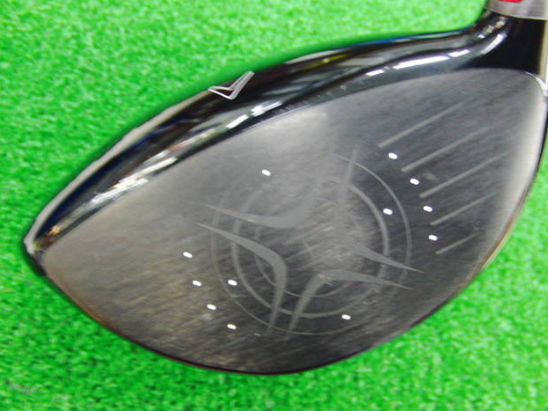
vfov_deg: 37.7
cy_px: 201
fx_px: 601
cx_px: 276
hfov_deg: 49.0
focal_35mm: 38
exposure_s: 1/10
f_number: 3.6
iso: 400
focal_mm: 6.42
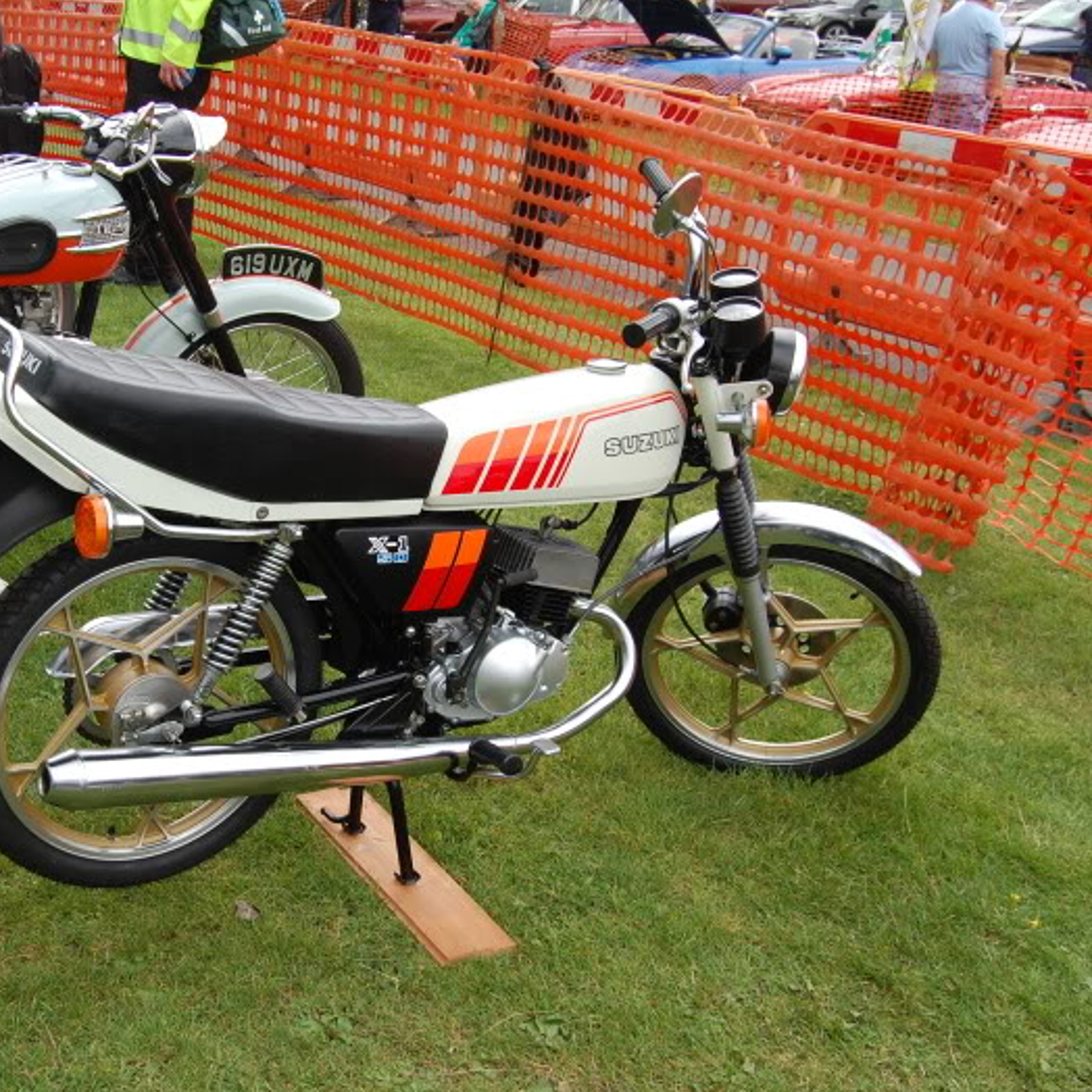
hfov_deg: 37.2
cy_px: 547
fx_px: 1593
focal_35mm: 45
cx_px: 324
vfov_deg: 37.8
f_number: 7.1
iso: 200
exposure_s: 1/200
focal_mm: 23
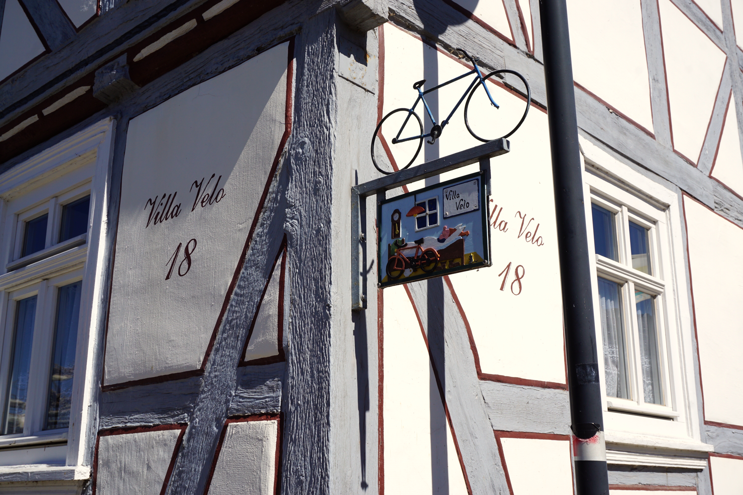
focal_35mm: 40
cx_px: 372
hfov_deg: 47.9
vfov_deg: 33.0
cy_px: 248
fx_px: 836
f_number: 11
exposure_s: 1/200
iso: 100
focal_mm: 27
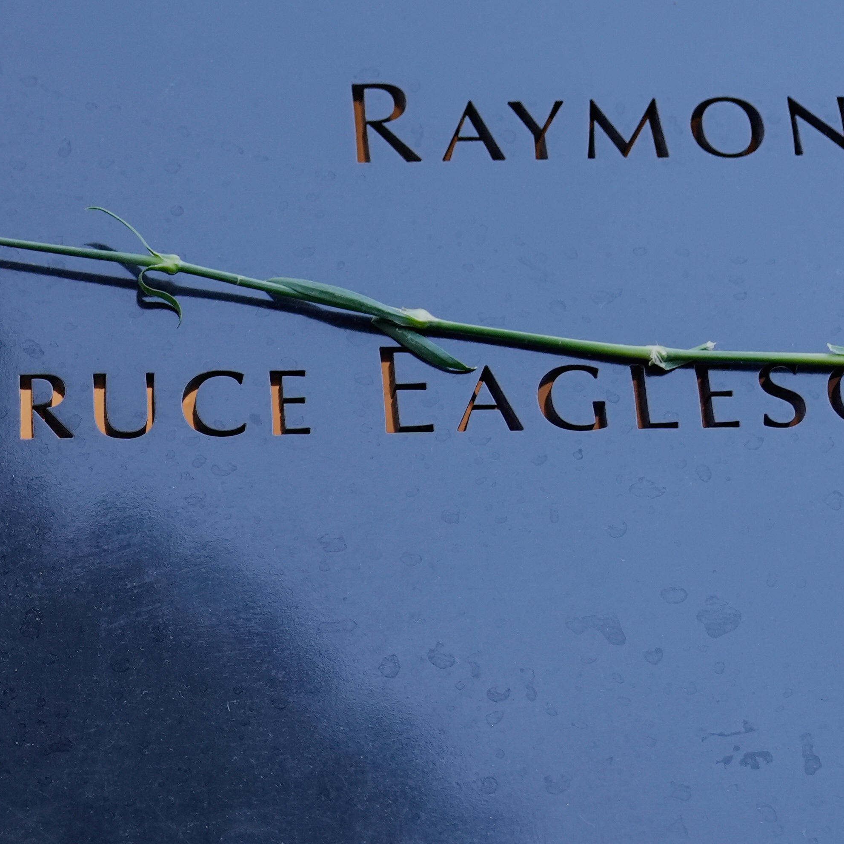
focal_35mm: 90
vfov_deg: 19.1
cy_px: 701
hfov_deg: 18.6
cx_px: -81
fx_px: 2483
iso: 1600
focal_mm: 35
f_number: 2.8
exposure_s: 1/250
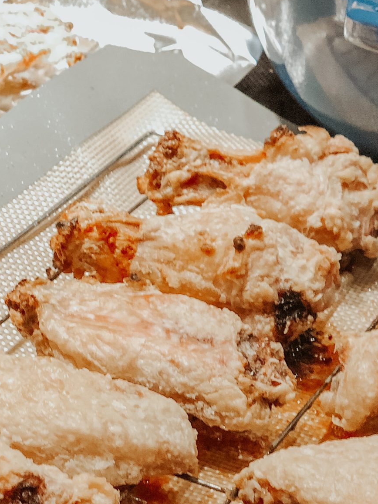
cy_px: 356
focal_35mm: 115
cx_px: 371
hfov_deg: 12.7
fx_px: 1675
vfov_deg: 17.1
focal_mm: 6
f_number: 2.4
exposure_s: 1/60
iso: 80
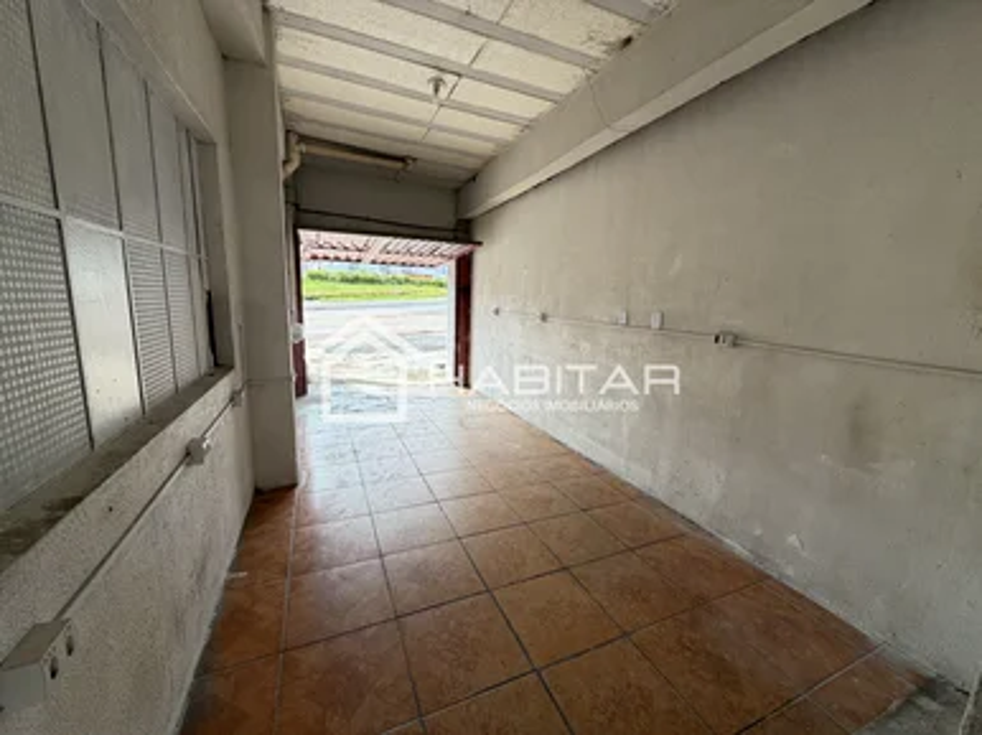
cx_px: 491
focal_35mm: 14
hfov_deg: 102.1
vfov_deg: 85.6
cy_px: 368
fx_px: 397
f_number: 2.2
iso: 50
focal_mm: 2.22
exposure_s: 1/155
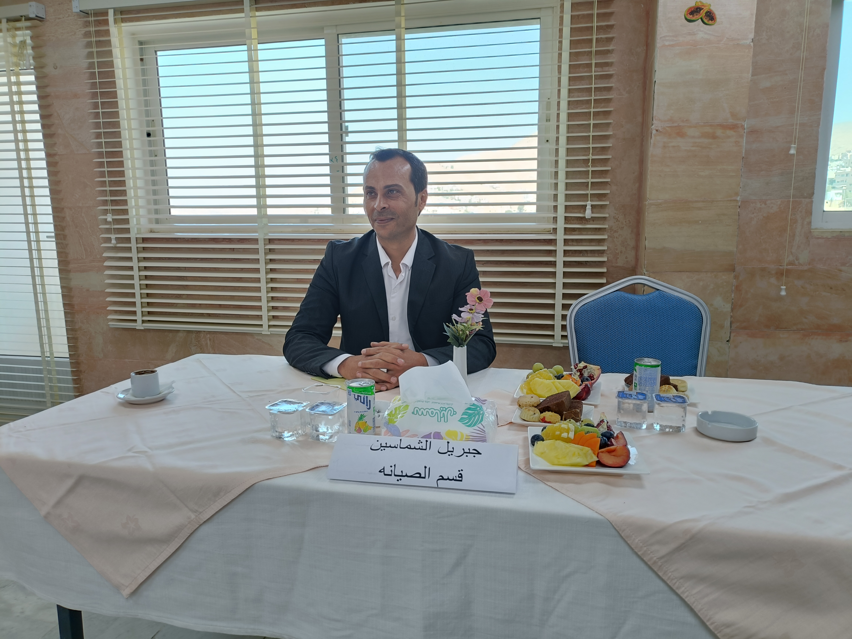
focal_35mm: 25
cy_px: 320
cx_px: 426
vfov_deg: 54.9
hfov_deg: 69.4
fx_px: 615
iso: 367
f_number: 1.7
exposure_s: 1/50
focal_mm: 4.7
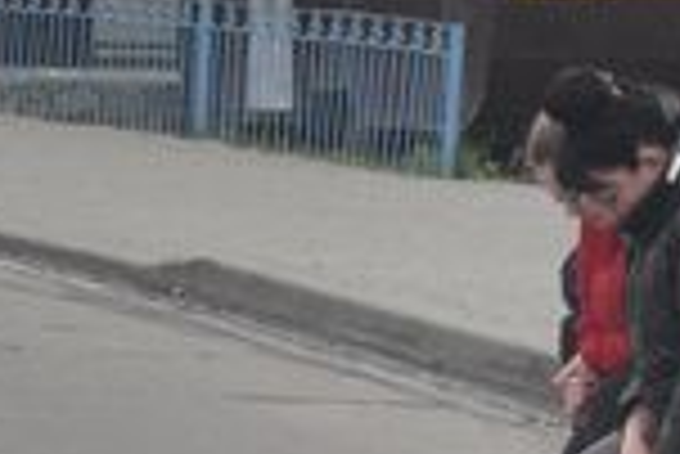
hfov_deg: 4.9
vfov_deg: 3.4
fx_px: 7742
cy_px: 429
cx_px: 1513
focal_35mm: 409
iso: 1600
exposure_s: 1/250
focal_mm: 55
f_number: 5.6
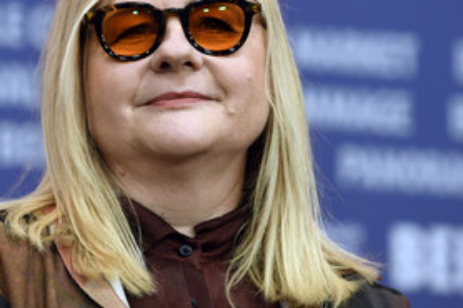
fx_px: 3547
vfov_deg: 5.0
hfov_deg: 7.5
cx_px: 177
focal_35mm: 276
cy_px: 125
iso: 1000
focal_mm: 170
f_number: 3.5
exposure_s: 1/250
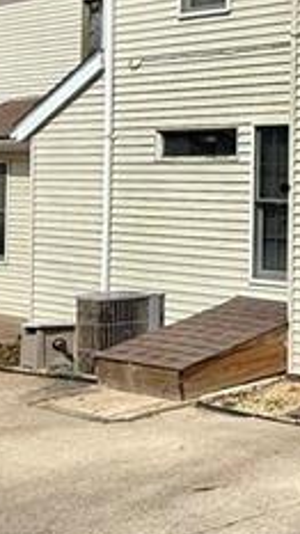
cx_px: 660
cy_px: 202
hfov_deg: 14.1
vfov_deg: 31.3
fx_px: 948
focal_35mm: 67
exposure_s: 1/3289
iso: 50
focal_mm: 2.22
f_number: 2.2
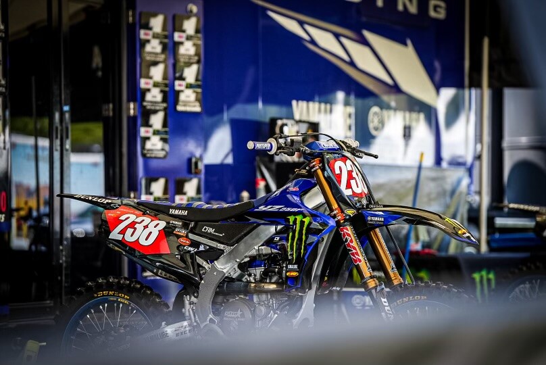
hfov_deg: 15.5
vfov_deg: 10.4
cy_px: 182
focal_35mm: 132
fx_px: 2003
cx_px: 273
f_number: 3.2
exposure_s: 1/320
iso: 125
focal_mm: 132
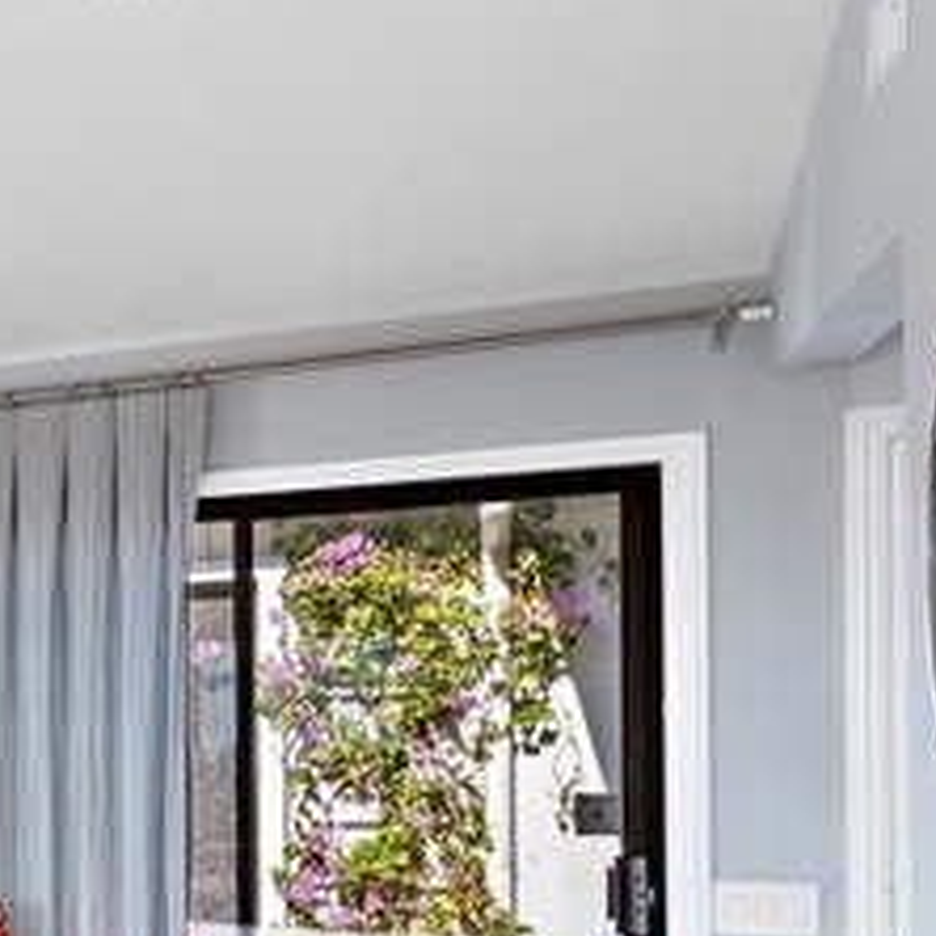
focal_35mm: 55
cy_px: 748
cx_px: -1134
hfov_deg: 16.9
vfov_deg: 30.3
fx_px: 1683
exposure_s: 1/5
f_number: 7.1
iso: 125
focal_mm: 14
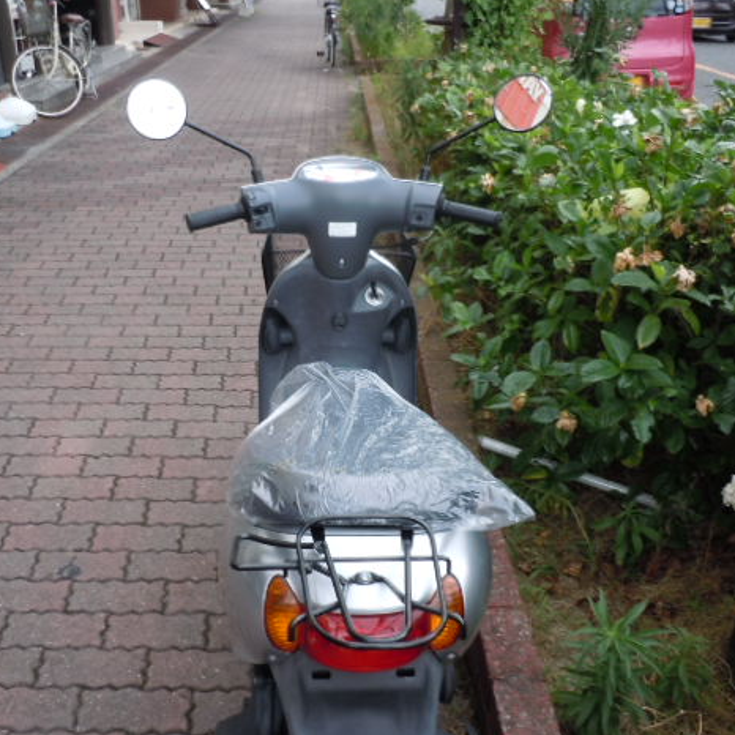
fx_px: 817
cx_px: 317
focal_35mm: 34
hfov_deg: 48.3
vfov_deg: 48.4
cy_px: 375
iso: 100
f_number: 3.7
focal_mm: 5
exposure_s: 1/80
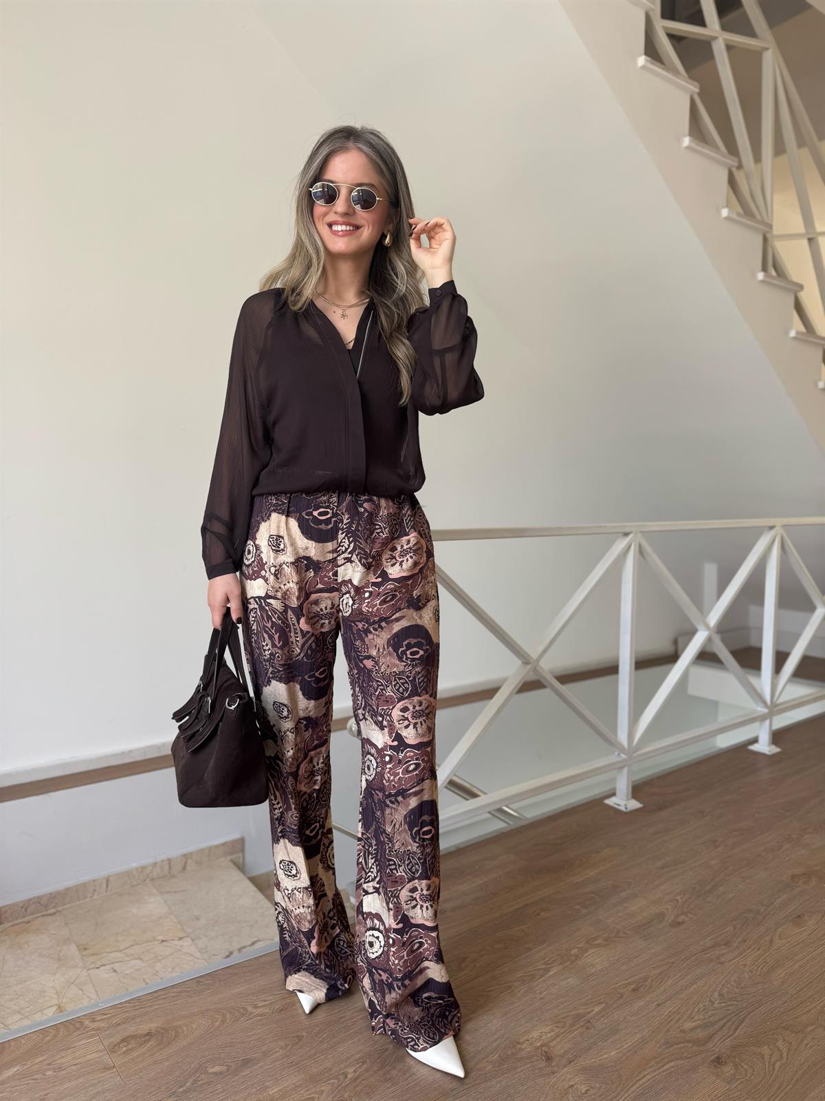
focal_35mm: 24
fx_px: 763
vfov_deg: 71.6
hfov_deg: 56.8
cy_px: 550
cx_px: 412
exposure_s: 1/121
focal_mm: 6.76
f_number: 1.78
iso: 64
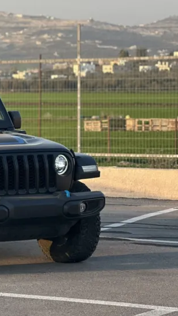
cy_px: 134
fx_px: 1234
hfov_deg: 8.1
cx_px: -58
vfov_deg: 14.6
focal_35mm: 147
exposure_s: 1/121
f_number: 2.8
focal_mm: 9
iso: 32
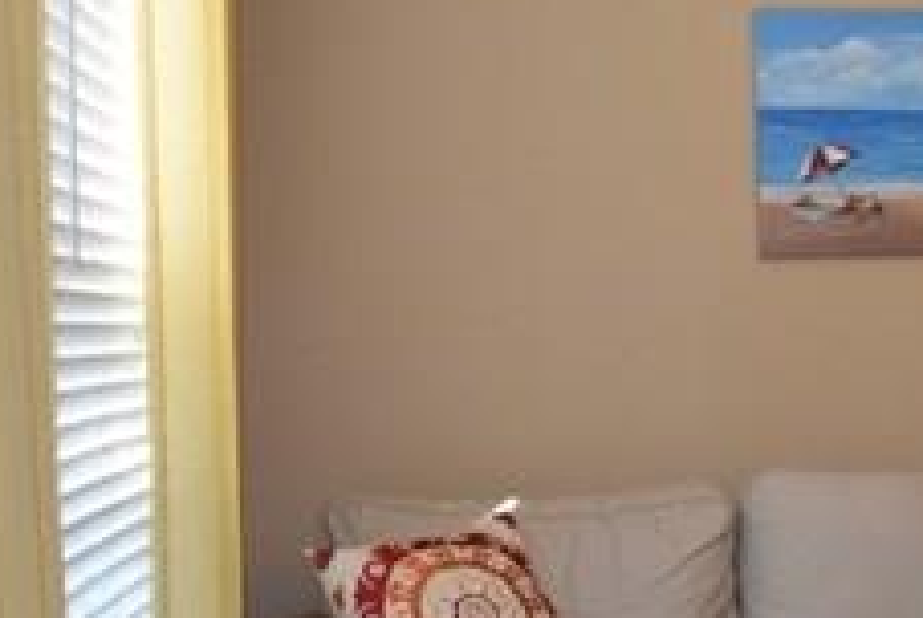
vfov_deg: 17.9
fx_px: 1951
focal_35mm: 76
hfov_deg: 25.4
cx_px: 915
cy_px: 457
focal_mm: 18
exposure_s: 1/125
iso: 560
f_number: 5.6
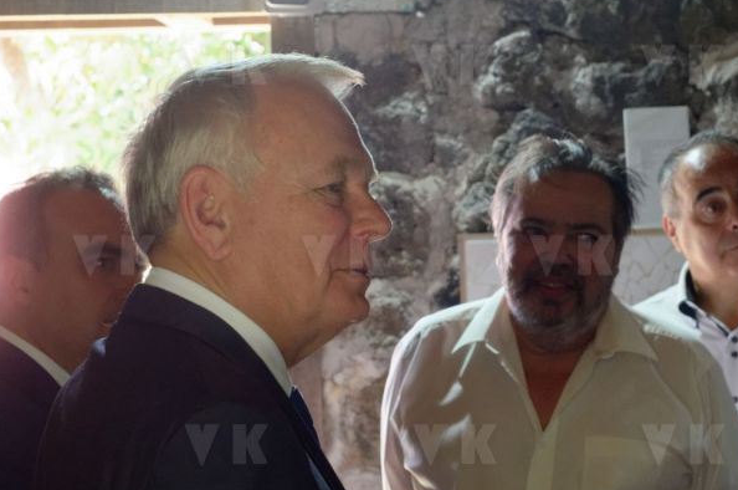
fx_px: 2067
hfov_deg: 20.2
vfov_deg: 13.5
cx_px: 453
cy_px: 294
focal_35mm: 101
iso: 2500
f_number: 6.3
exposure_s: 1/80
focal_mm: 50
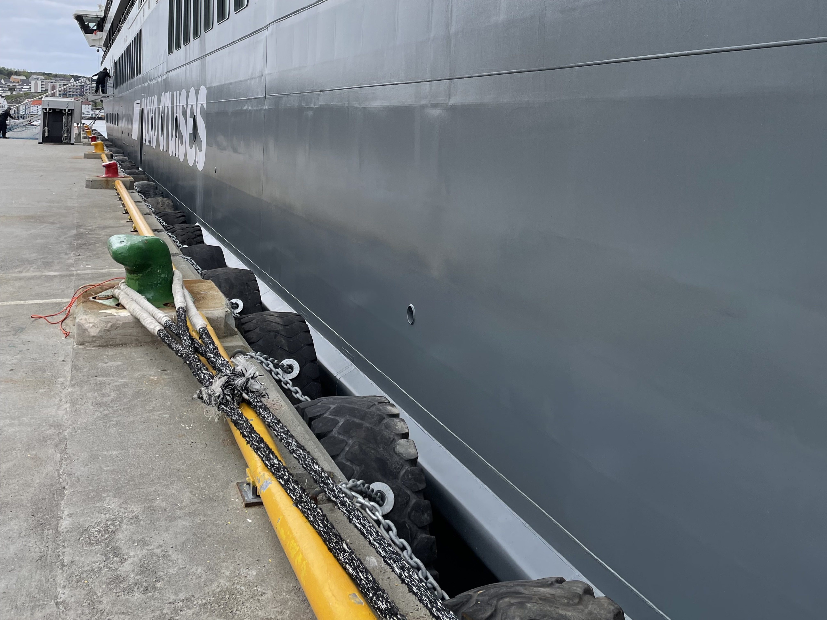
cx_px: 414
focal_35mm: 26
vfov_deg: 53.1
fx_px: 621
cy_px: 310
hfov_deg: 67.3
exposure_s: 1/615
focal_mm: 4.2
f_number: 1.6
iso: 32
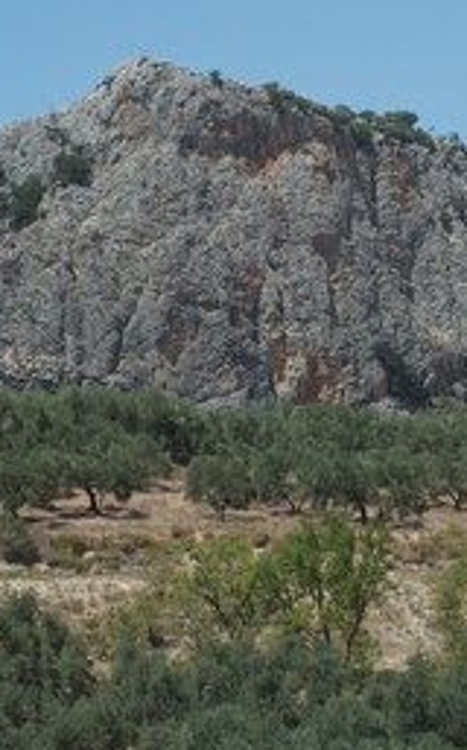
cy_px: 359
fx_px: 2308
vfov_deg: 18.5
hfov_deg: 11.6
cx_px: 248
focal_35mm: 113
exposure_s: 1/1000
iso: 100
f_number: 4
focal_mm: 12
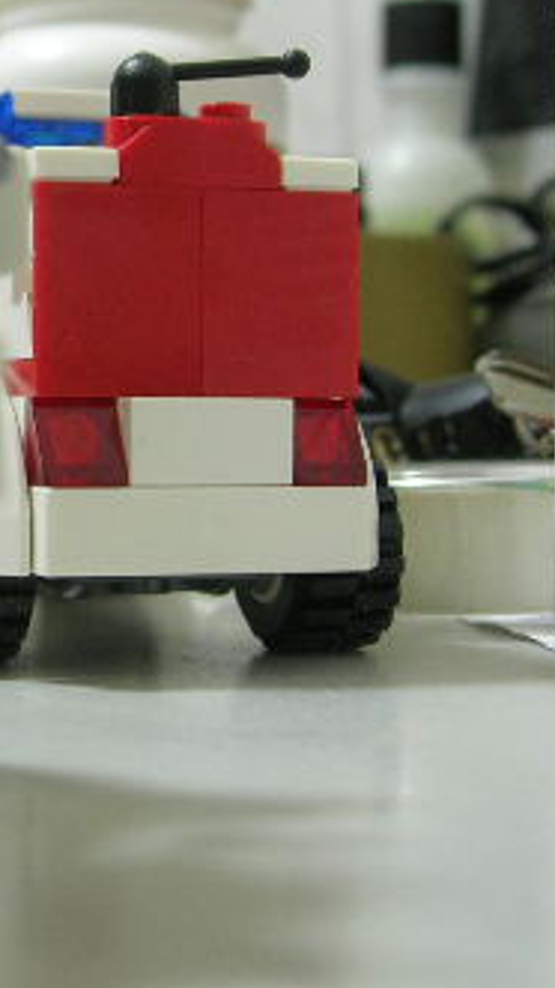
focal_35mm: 80
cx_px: -152
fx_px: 2095
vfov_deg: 26.4
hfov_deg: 14.5
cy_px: 364
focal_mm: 7.8
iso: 75
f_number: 2.8
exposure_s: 1/3.9
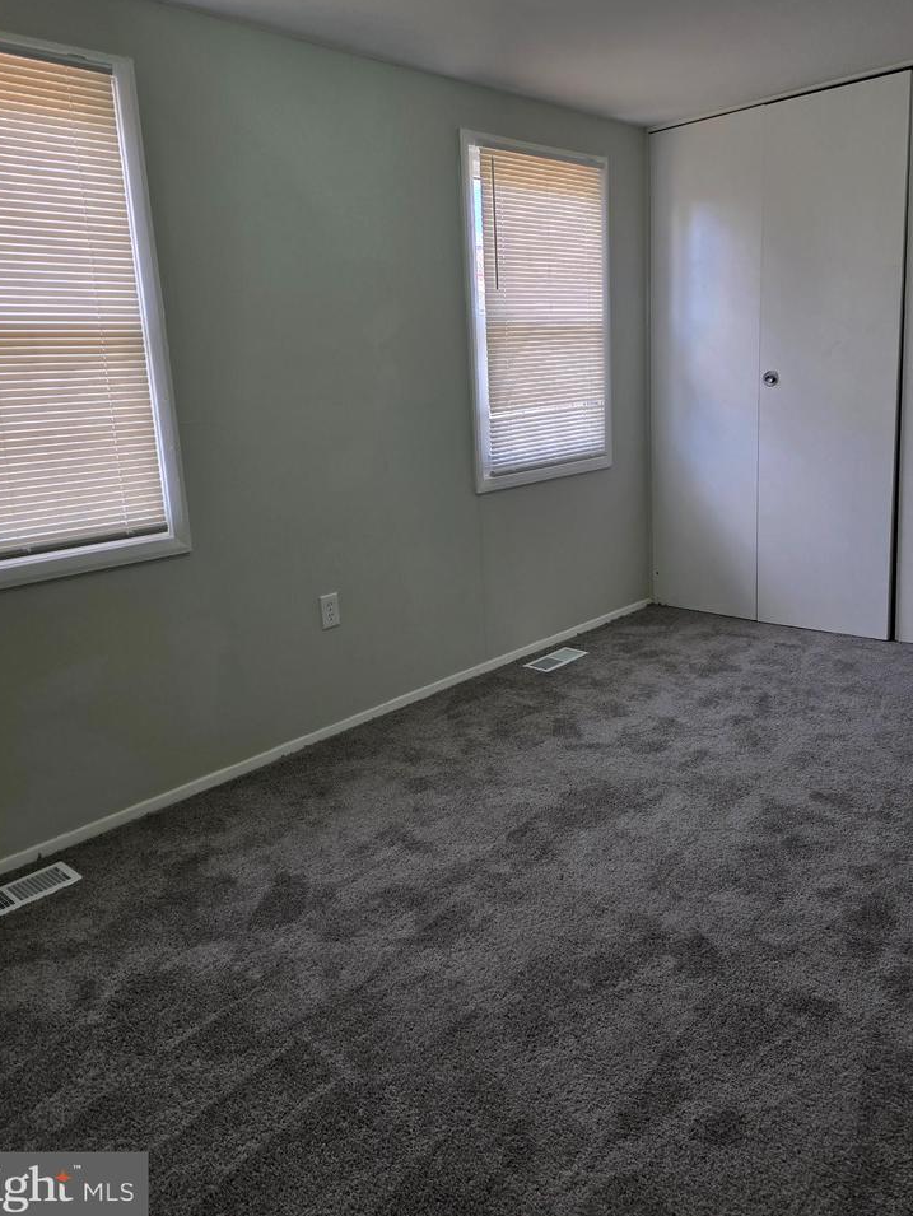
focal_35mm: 26
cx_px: 441
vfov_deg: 67.1
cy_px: 537
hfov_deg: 53.1
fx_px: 914
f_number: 1.7
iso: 80
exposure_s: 1/180
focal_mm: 6.3
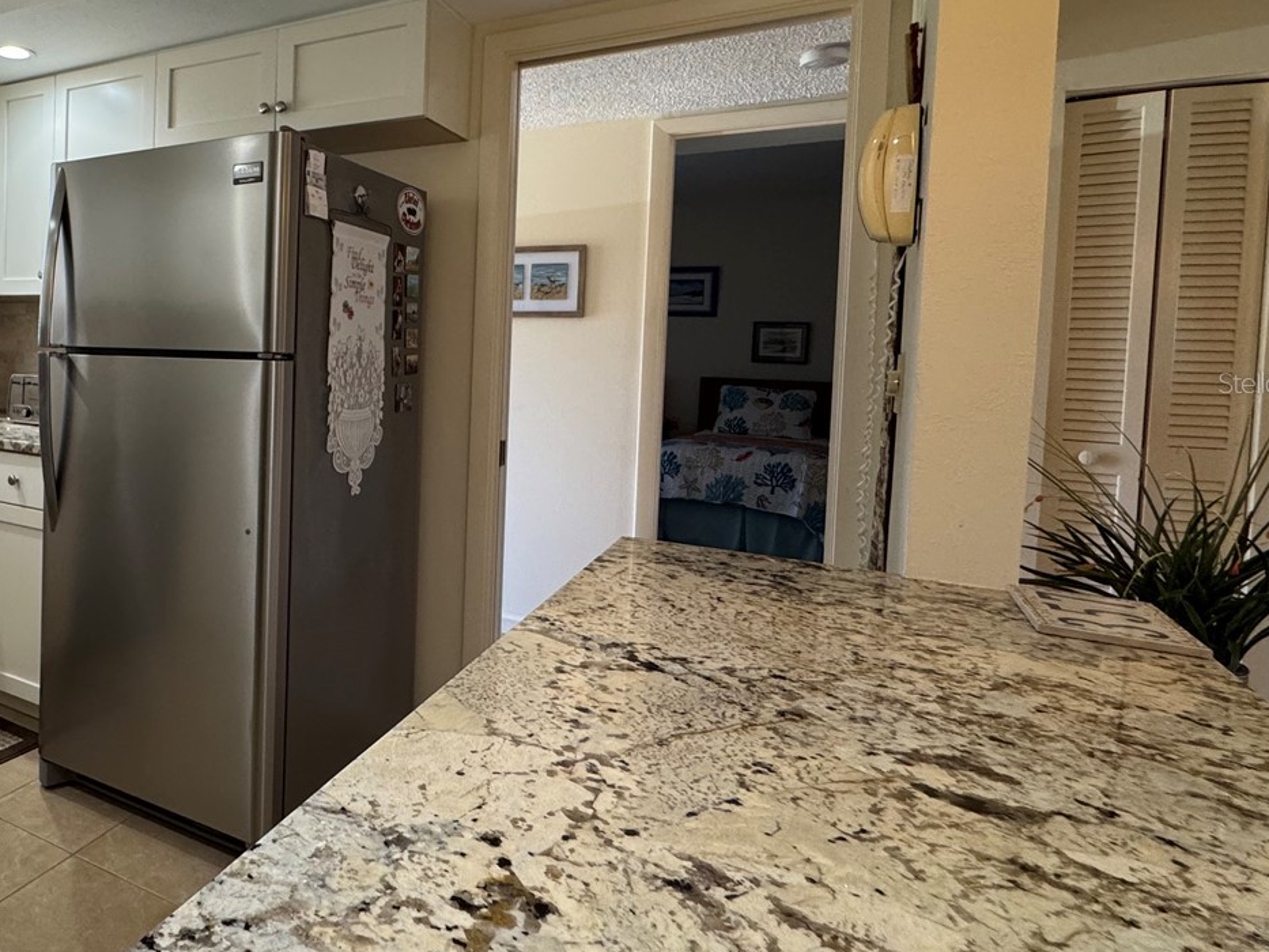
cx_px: 258
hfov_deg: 65.3
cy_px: 382
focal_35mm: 24
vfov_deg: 56.4
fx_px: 880
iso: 250
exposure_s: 1/120
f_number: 2.2
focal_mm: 2.22
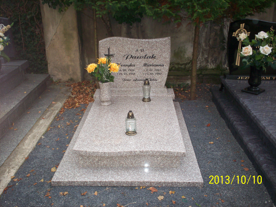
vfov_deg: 39.7
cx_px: 138
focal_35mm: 36
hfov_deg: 51.4
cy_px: 104
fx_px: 287
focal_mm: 6
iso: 140
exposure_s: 1/79.1
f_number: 4.5
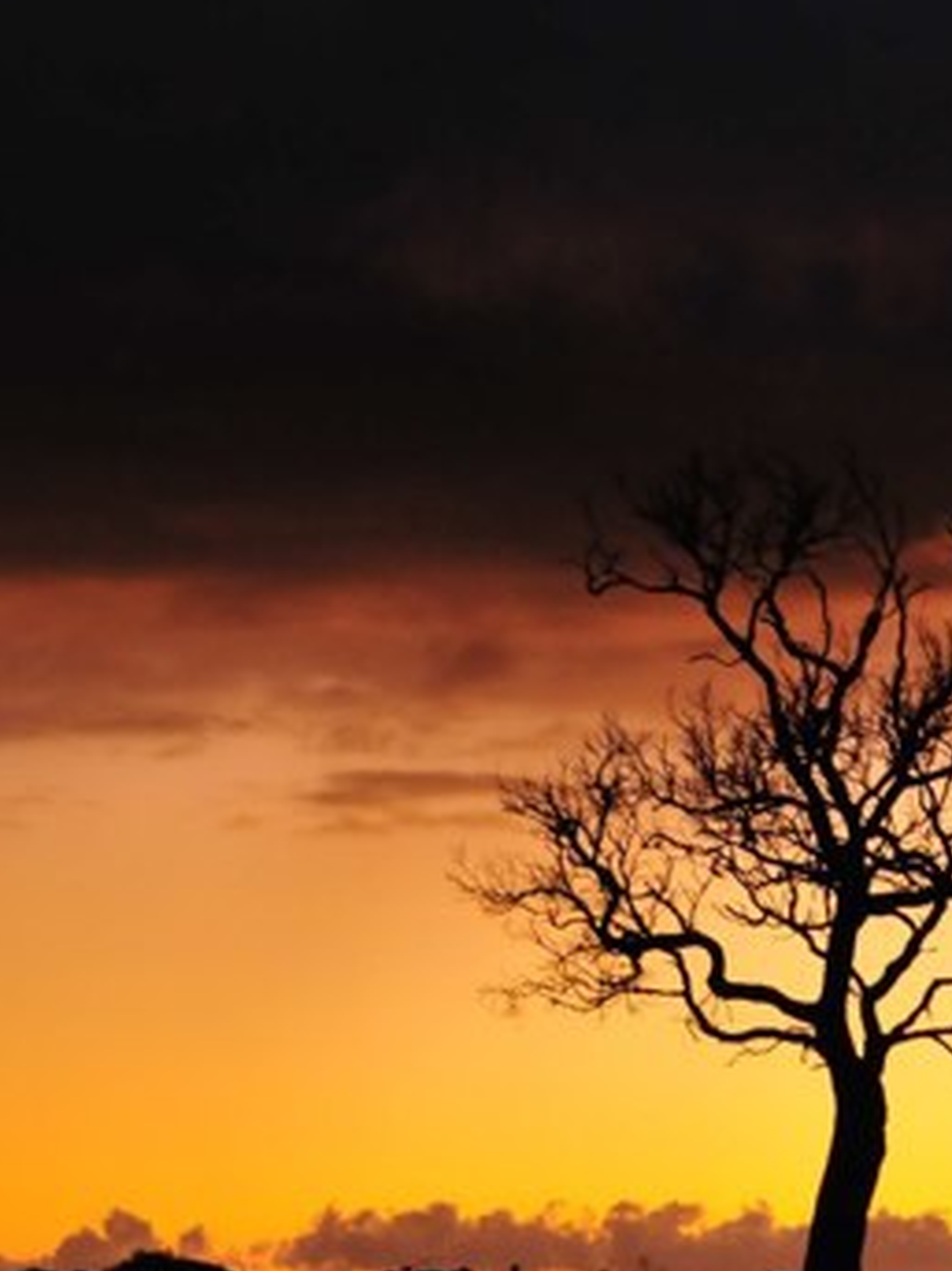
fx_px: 6164
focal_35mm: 168
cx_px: 1359
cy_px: 749
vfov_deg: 11.8
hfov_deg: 8.7
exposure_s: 1/25
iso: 800
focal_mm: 50
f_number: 7.1
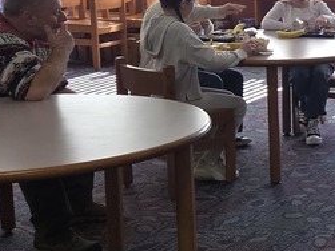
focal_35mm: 94
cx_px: 585
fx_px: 909
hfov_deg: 17.4
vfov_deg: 15.6
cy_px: 60
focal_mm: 5.4
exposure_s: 1/60
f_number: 1.8
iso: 50
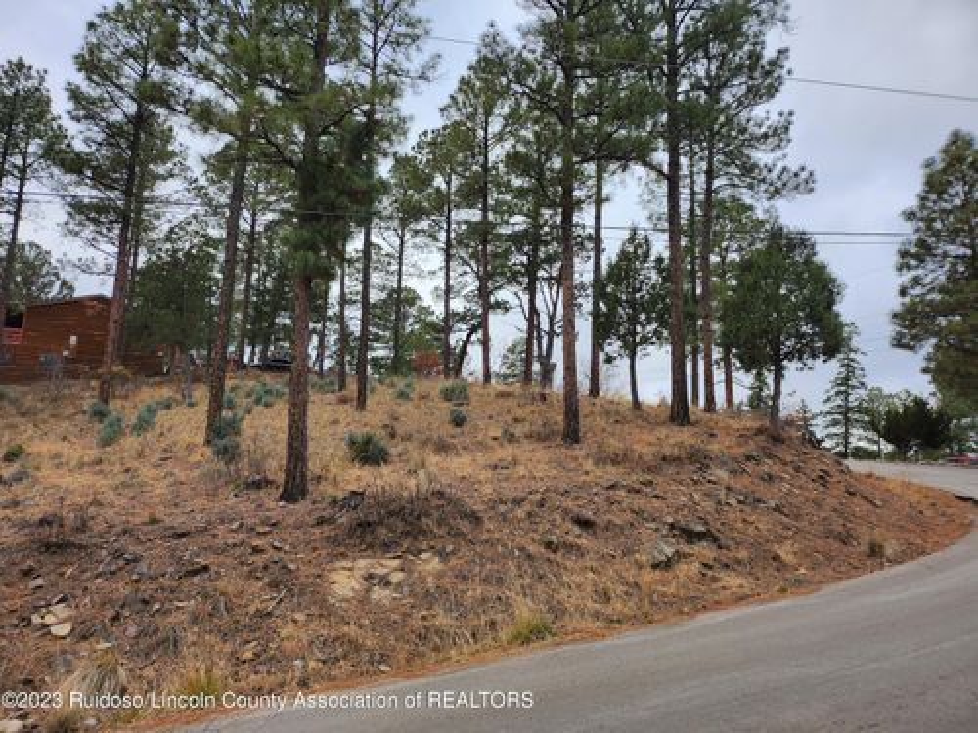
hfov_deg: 71.6
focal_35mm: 24
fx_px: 678
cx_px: 489
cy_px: 366
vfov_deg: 56.8
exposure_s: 1/790
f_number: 1.8
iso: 50
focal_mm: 5
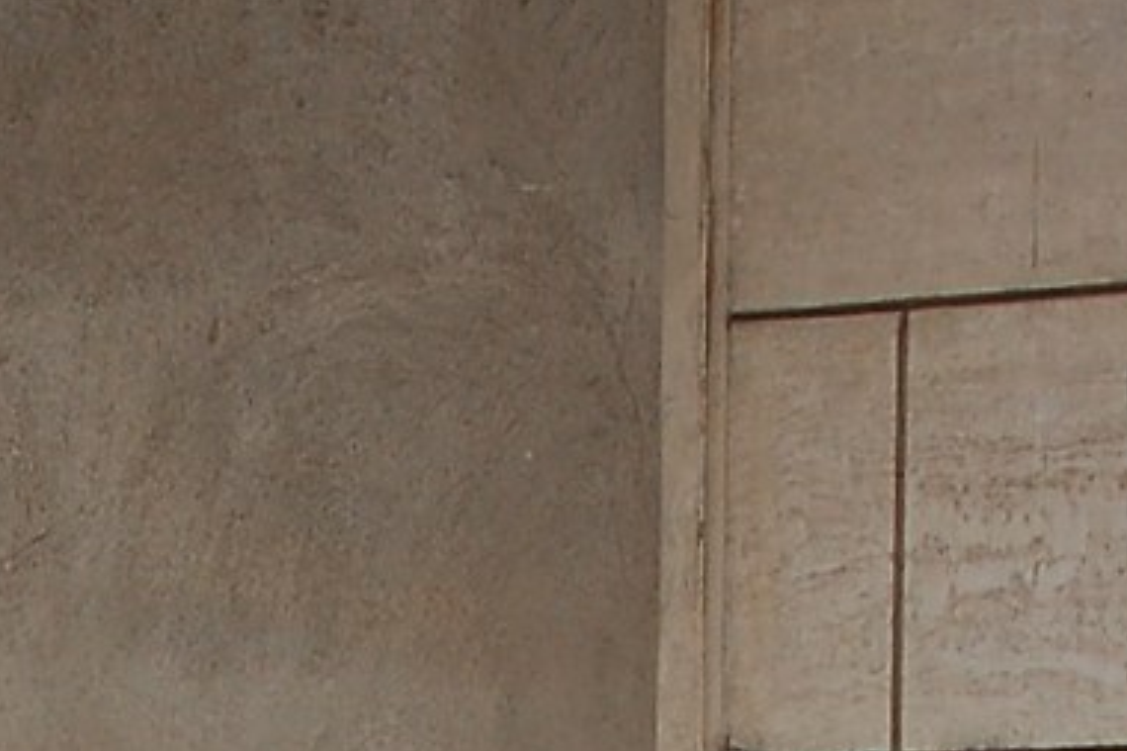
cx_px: -252
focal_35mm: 331
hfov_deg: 6.2
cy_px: 1827
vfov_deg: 4.1
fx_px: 10362
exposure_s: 1/180
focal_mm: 35
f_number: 6.7
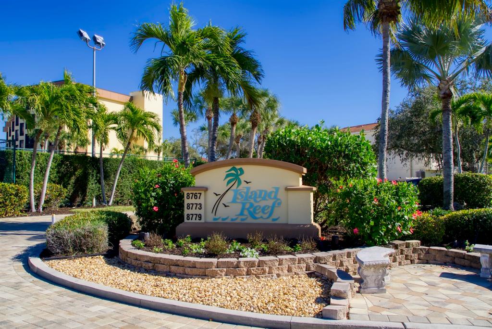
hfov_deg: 59.5
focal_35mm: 32
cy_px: 164
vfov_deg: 41.8
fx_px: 431
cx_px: 246
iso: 100
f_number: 6.7
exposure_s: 1/200
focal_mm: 21
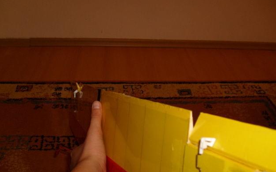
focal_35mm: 38
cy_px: 99
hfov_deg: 51.5
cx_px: 141
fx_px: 286
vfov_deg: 33.5
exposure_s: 1/45
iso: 100
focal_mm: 5.8
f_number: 2.8
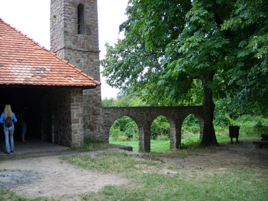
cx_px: 134
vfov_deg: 37.7
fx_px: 294
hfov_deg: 49.0
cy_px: 100
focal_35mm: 38
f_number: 2.8
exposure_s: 1/100
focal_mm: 7.8
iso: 50
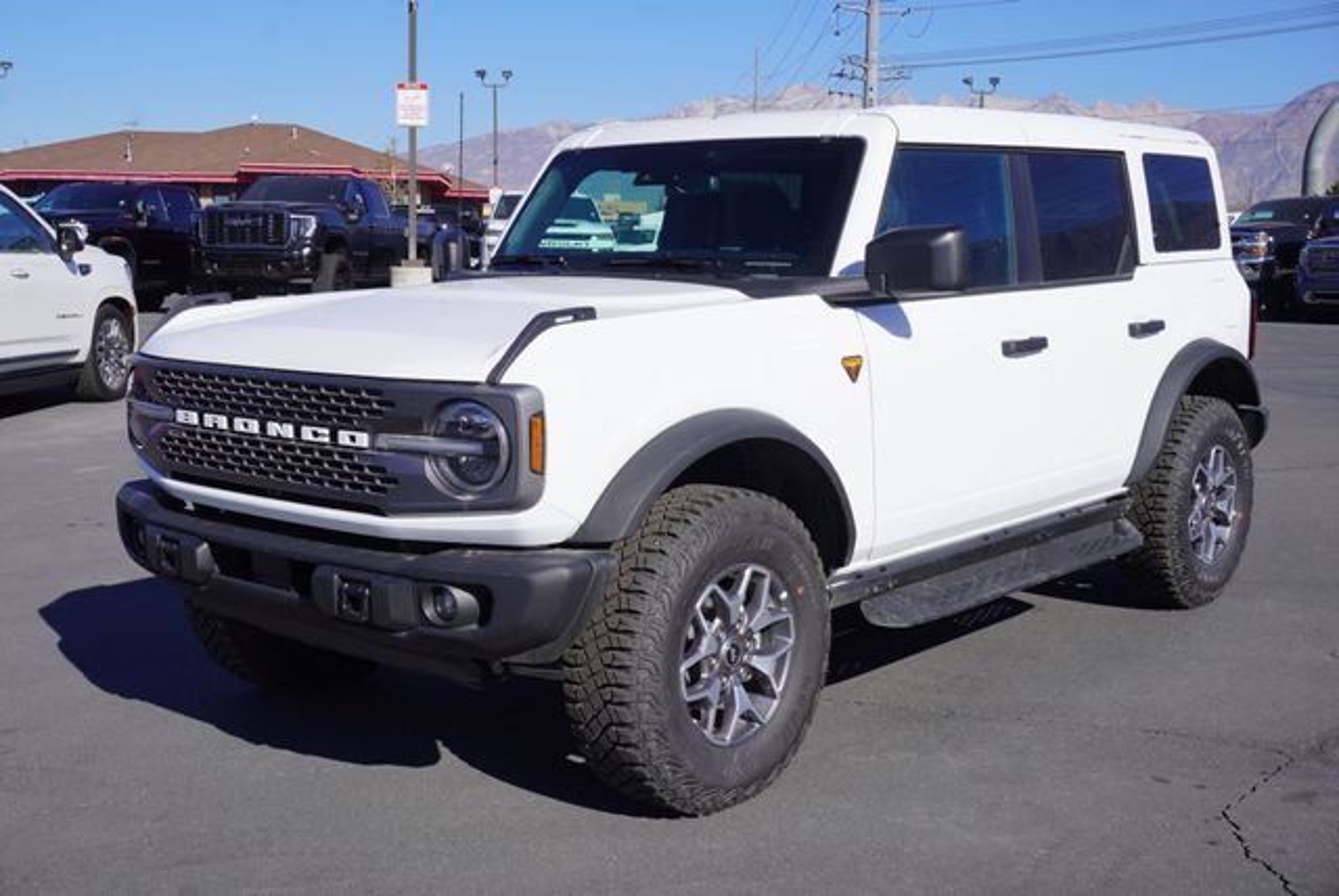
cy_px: 448
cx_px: 670
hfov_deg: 46.4
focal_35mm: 42
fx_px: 1564
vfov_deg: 32.0
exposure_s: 1/200
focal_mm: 28
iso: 100
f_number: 11
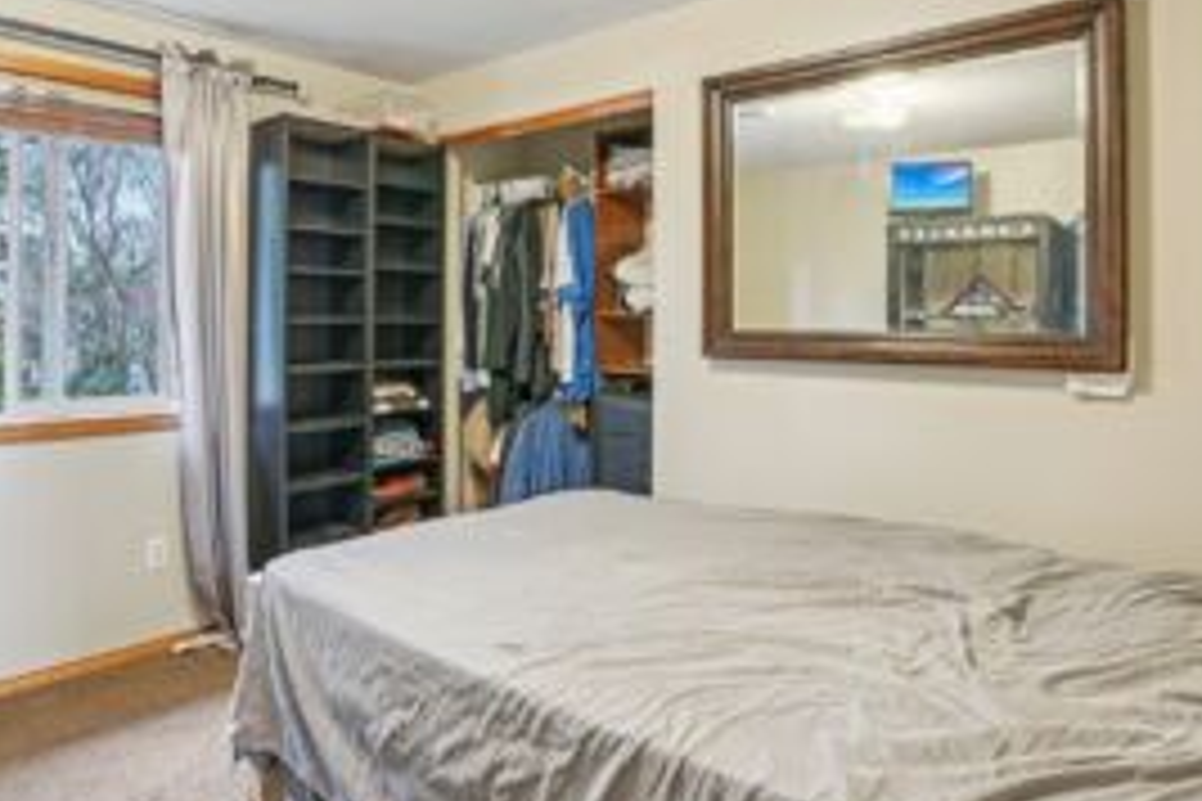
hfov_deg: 73.4
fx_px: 801
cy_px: 313
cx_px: 522
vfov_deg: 52.7
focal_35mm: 24
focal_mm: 16
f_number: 8
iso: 400
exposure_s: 1/2
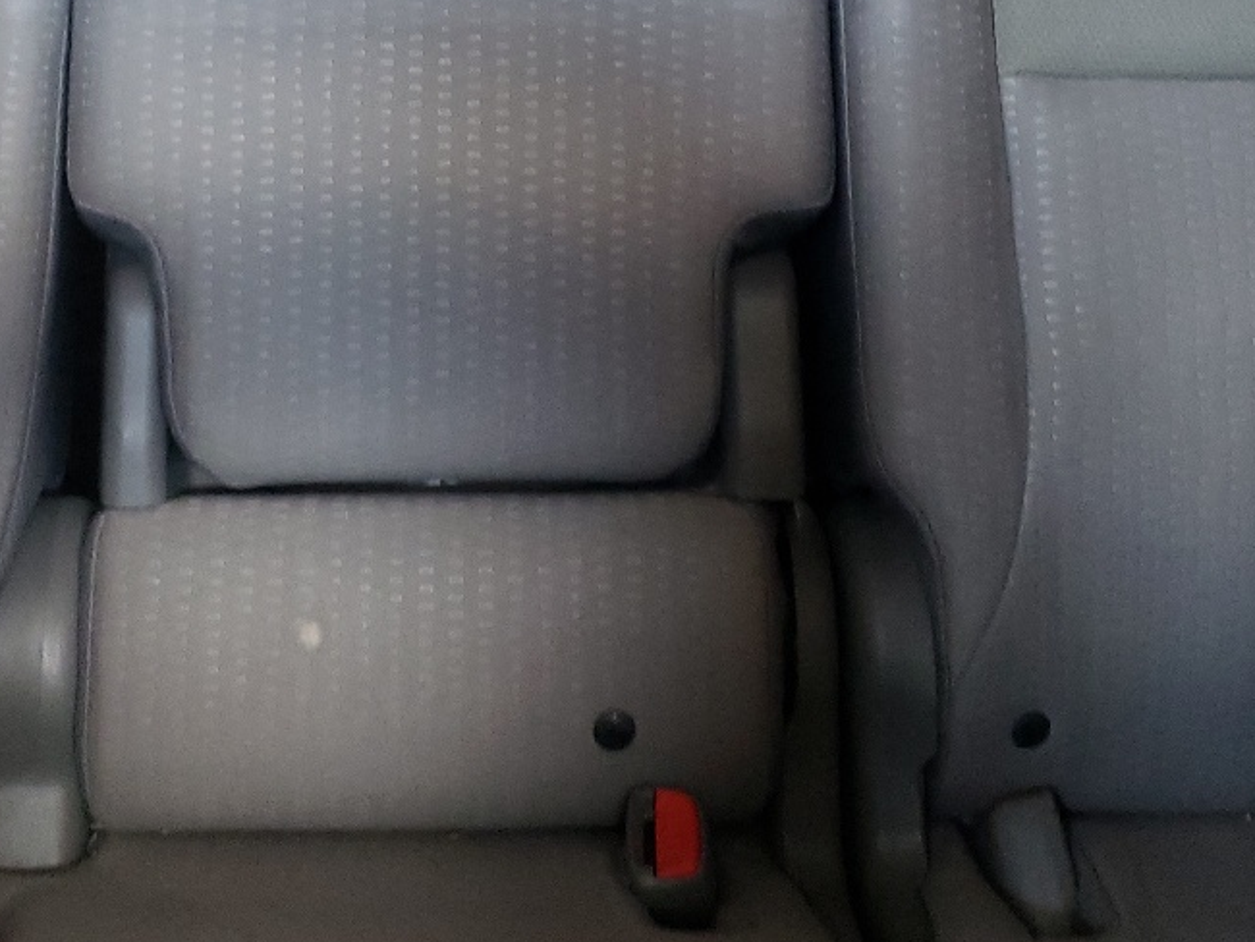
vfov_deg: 21.7
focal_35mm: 64
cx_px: 531
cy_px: -95
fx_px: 2321
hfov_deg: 30.2
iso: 359
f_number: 1.5
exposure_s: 1/60.2
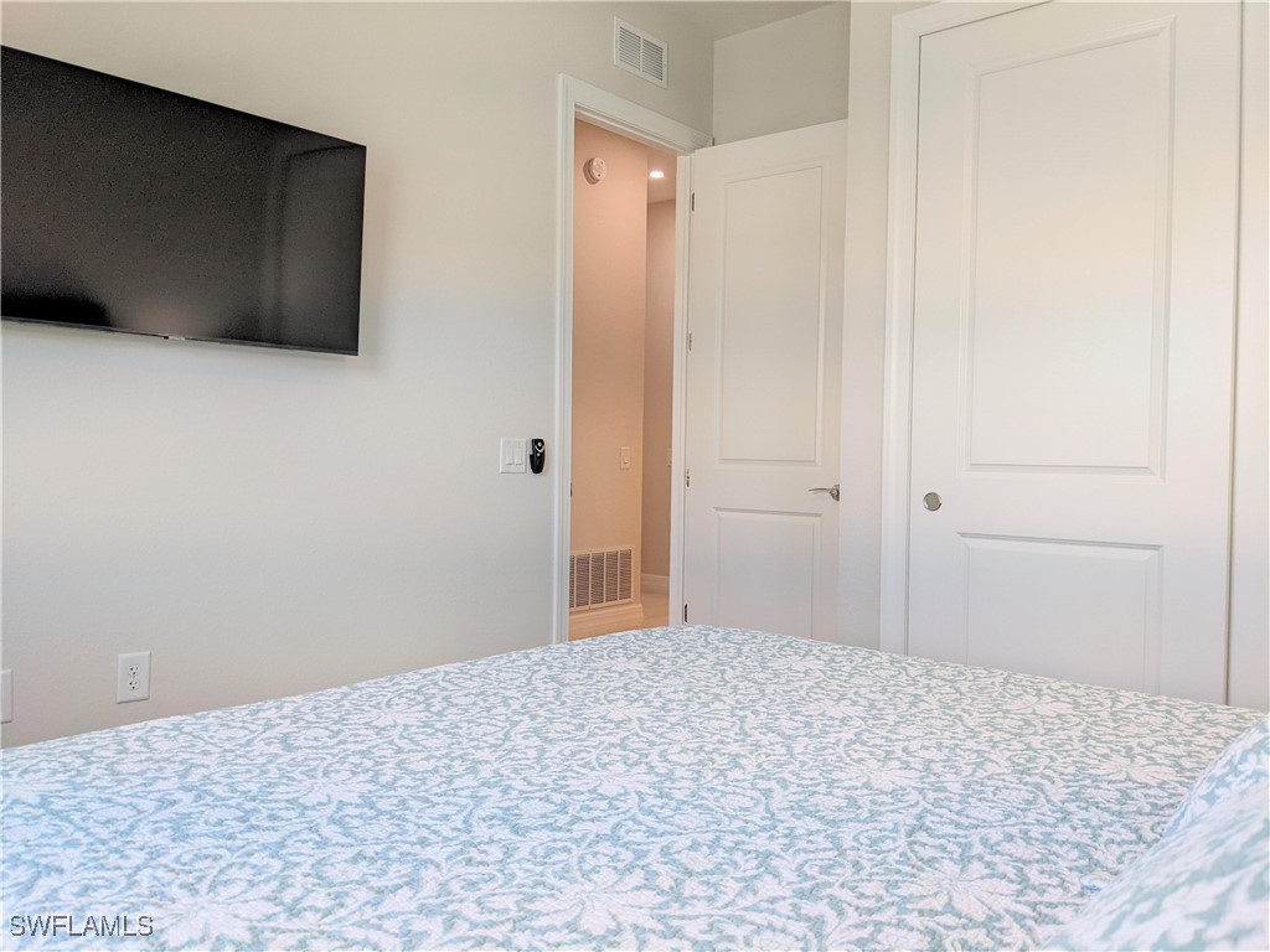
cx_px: 635
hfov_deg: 65.3
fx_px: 991
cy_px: 476
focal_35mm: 27
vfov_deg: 51.4
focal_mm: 4.38
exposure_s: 1/158
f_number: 1.73
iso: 55
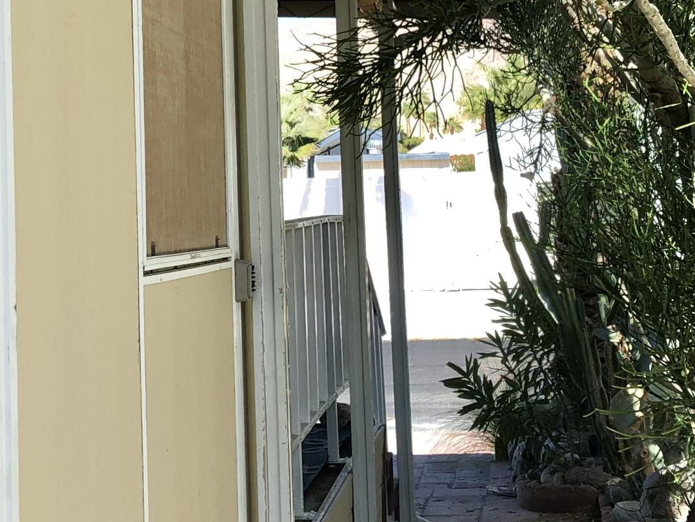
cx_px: 225
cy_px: 125
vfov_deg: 18.8
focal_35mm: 78
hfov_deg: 24.9
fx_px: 1566
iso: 20
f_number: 1.8
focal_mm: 4
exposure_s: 1/585
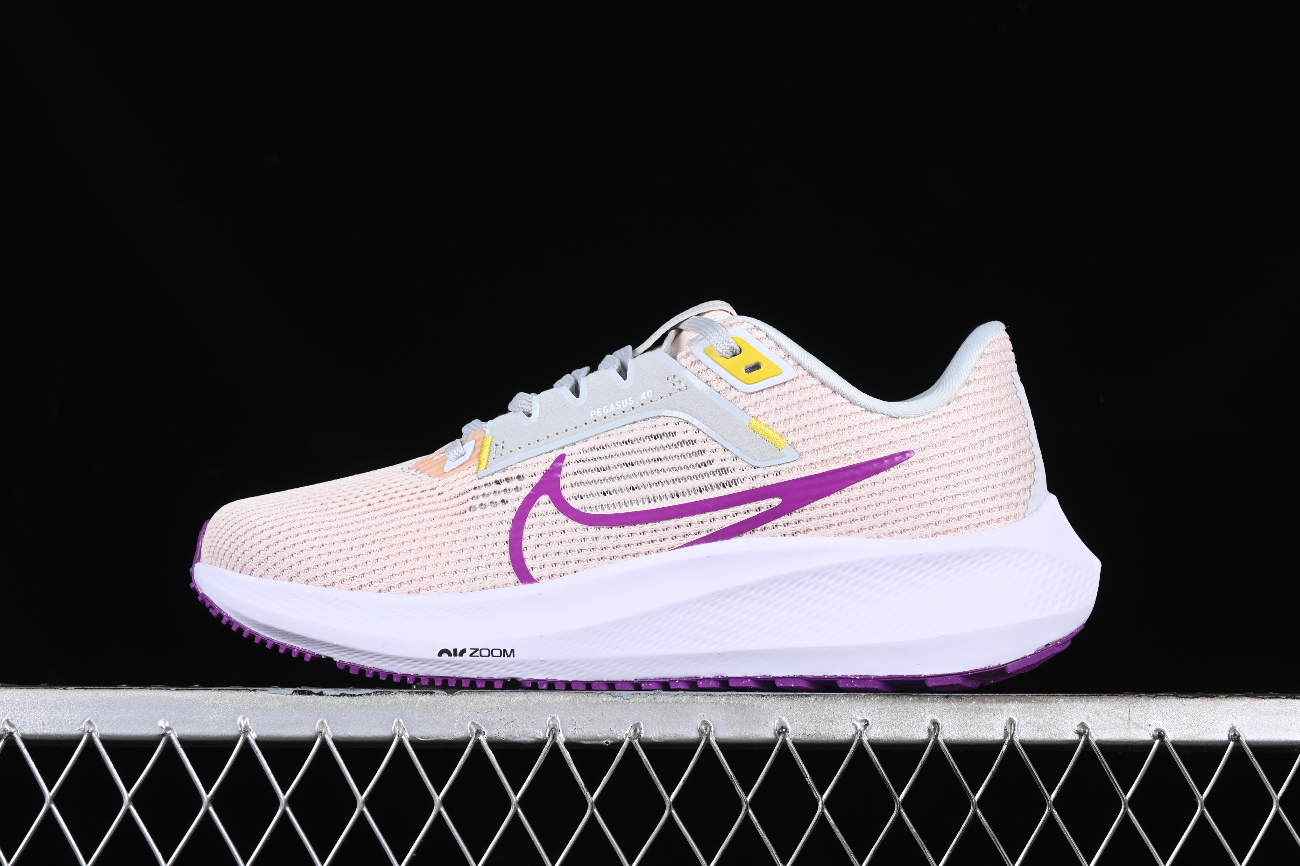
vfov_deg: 18.2
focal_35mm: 75
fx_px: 2708
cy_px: 433
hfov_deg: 27.0
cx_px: 650
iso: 160
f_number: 8
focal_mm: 50
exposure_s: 1/80
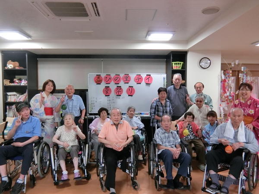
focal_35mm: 25
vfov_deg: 54.9
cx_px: 130
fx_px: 187
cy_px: 97
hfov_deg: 69.4
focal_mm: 4.5
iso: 400
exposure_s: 1/125
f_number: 3.5
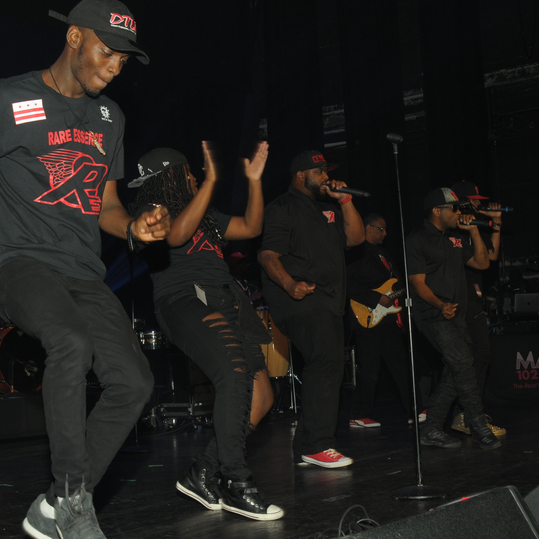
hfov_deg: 29.5
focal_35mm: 58
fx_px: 1022
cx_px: 233
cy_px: 269
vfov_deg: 29.6
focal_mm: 30
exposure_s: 1/60
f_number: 9
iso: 400
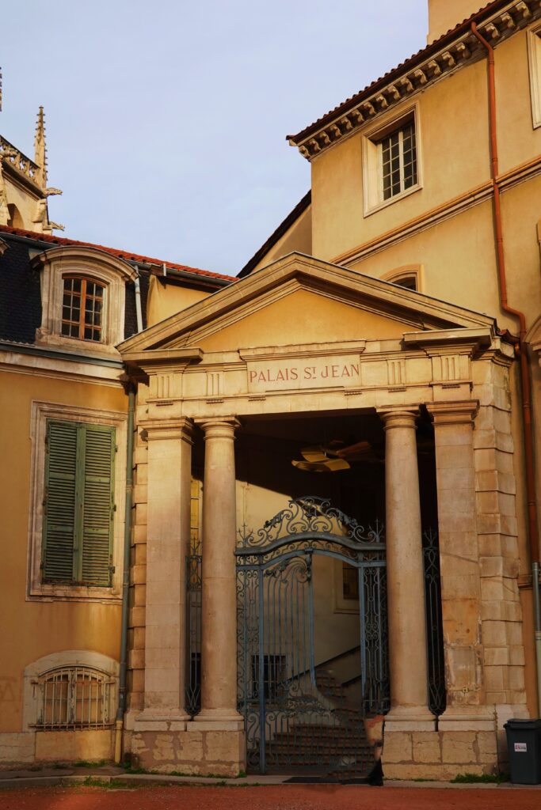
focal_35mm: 50
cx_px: 270
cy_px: 405
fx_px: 1127
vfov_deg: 39.6
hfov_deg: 27.0
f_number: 5.6
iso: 125
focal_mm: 19.03
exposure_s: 1/250
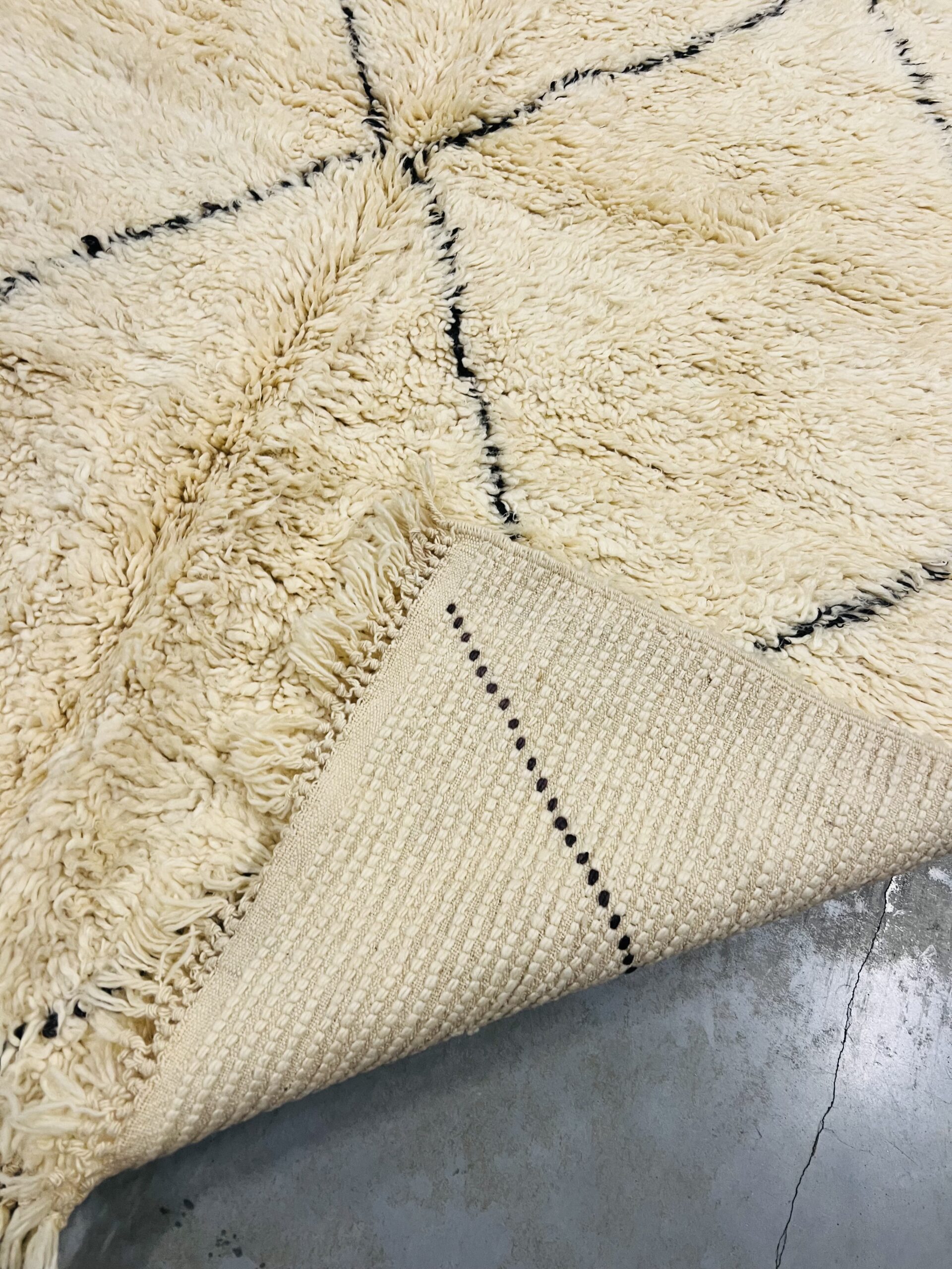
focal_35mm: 26
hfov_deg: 53.1
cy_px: 634
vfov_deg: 67.3
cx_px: 476
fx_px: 953
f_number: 1.5
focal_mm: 5.7
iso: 80
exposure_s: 1/50
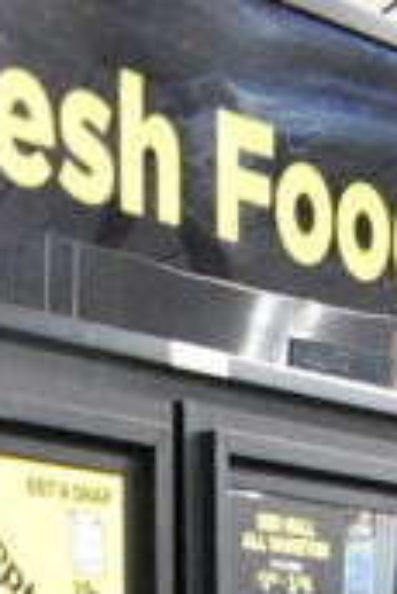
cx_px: -35
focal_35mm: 143
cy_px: 1521
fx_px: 2361
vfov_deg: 11.4
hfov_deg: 9.5
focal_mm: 18
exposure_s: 1/100
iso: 6400
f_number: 5
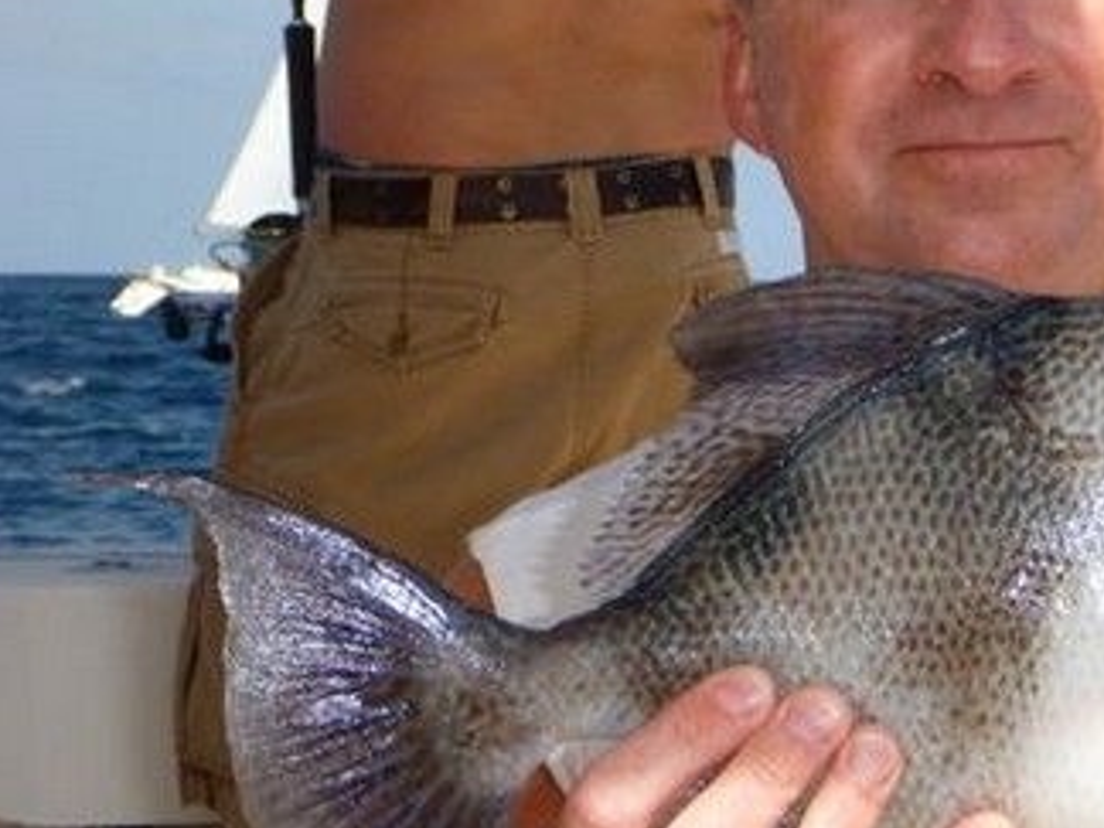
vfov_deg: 13.8
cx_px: 1009
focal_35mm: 107
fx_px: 3413
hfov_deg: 18.1
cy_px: 385
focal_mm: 9.8
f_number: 4.9
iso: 100
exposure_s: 1/500
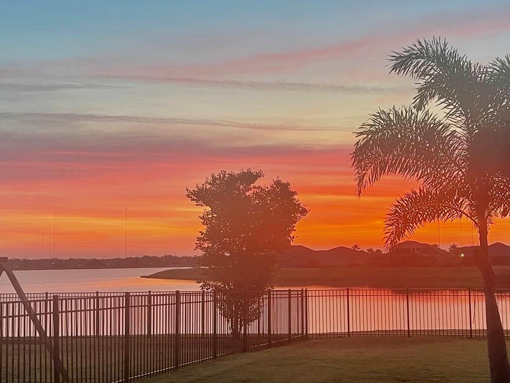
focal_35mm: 49
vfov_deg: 29.7
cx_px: 340
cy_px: 190
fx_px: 722
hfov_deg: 38.5
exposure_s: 1/60
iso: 160
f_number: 1.6
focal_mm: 5.1
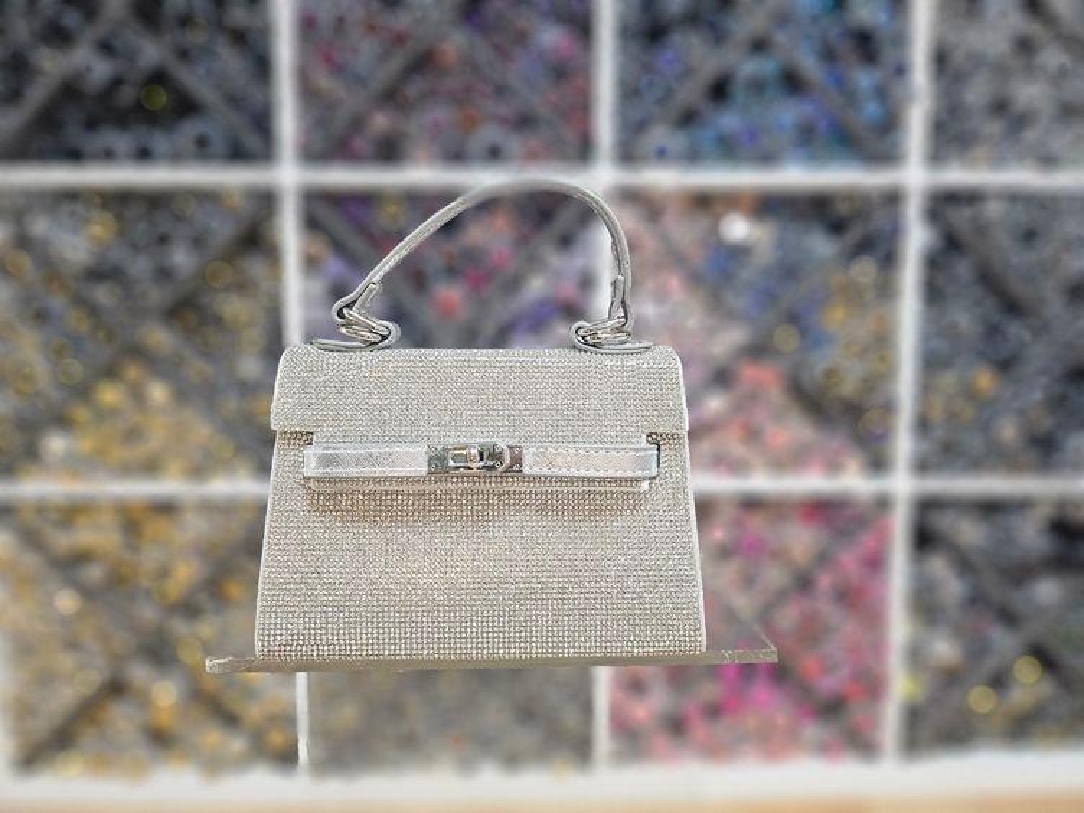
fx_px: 752
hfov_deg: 71.6
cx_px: 542
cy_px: 406
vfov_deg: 56.8
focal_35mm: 24
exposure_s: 1/100
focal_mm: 5
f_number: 1.8
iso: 400
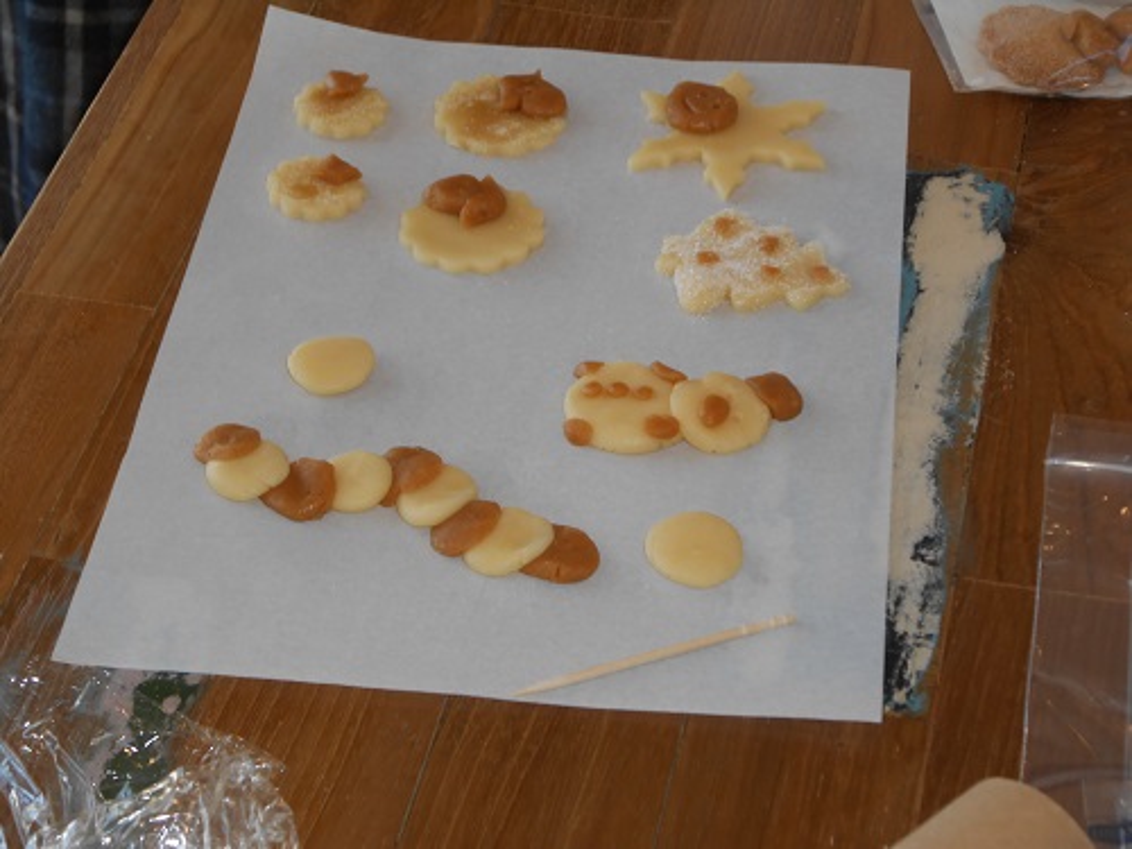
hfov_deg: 21.1
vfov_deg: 15.9
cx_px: 566
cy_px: 424
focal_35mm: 93
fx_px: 3041
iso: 80
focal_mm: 16.5
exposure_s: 1/40
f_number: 4.6
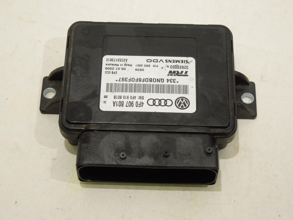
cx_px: 146
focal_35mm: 78
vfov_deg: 18.9
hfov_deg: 25.0
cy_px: 110
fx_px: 660
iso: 400
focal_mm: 14.1
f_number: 4.5
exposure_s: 1/25
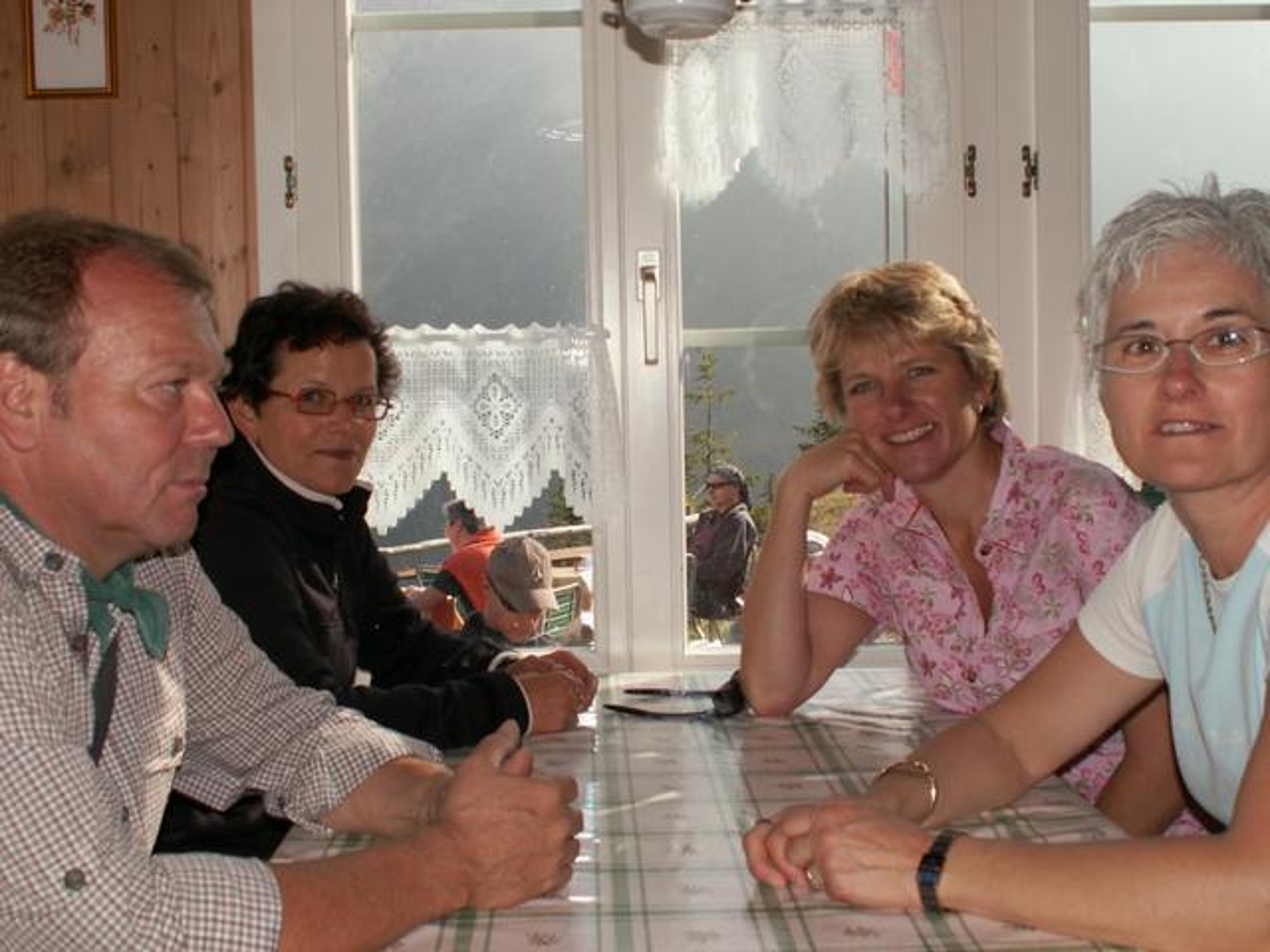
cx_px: 635
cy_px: 476
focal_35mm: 45
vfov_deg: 32.2
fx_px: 1651
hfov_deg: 42.1
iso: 50
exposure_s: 1/320
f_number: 2.8
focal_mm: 7.5
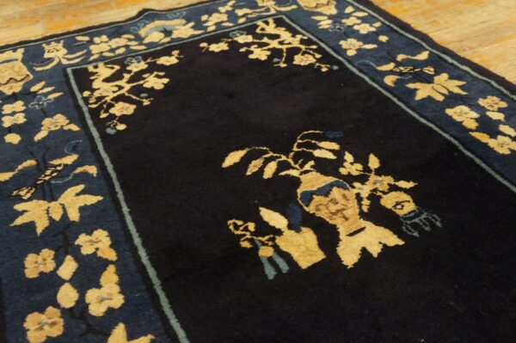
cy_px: 172
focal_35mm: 33
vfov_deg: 39.9
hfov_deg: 57.3
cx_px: 258
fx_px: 473
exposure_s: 1/60
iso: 1600
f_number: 4
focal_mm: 22
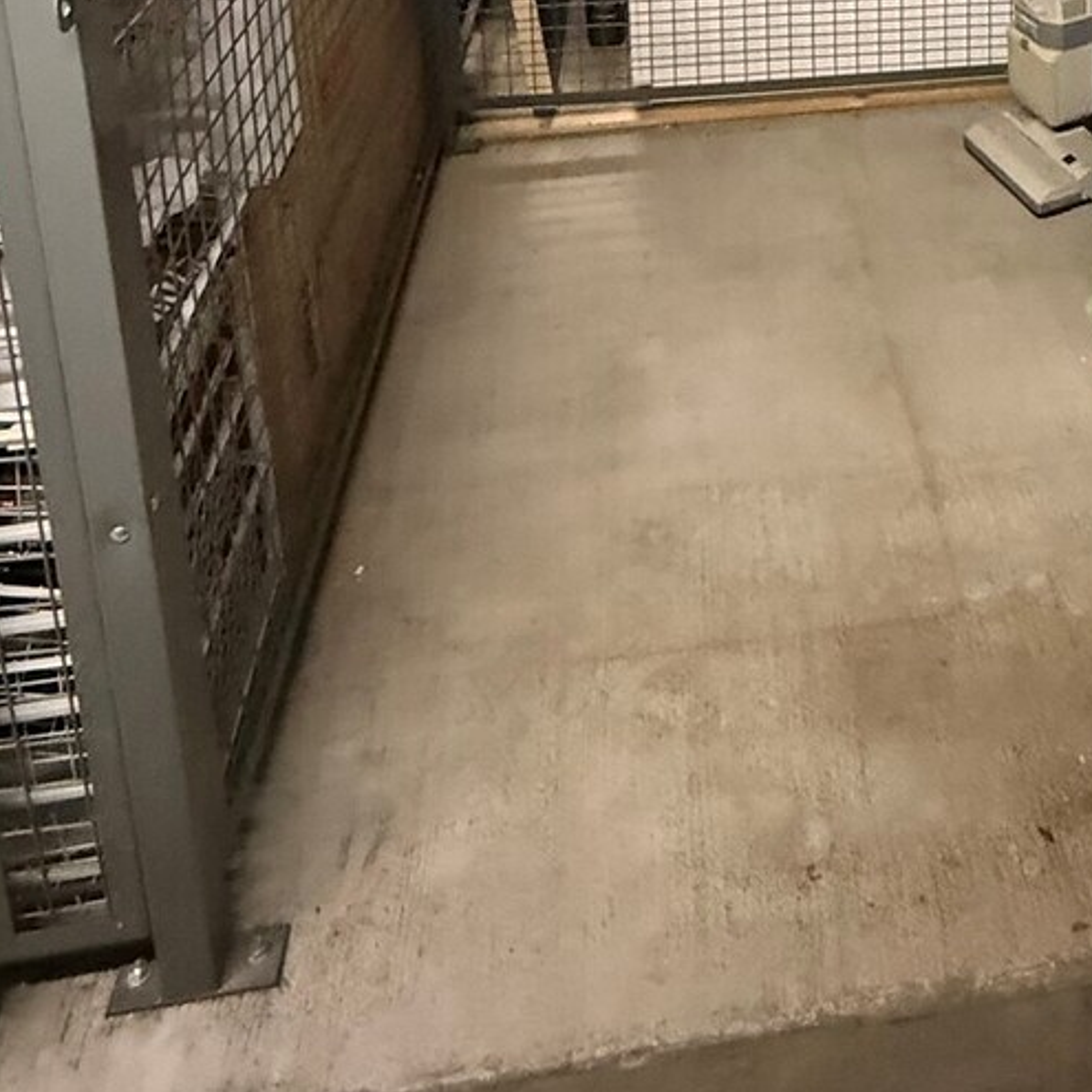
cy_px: -225
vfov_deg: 35.8
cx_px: 832
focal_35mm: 36
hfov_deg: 44.4
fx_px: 1285
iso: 1250
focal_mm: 2.22
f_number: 2.2
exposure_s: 1/30
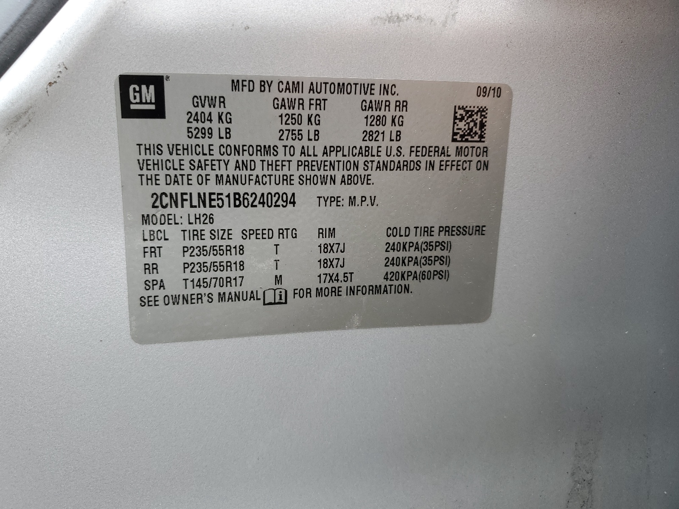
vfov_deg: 53.1
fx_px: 510
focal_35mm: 26
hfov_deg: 67.3
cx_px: 340
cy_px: 254
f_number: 1.5
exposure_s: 1/133
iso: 50
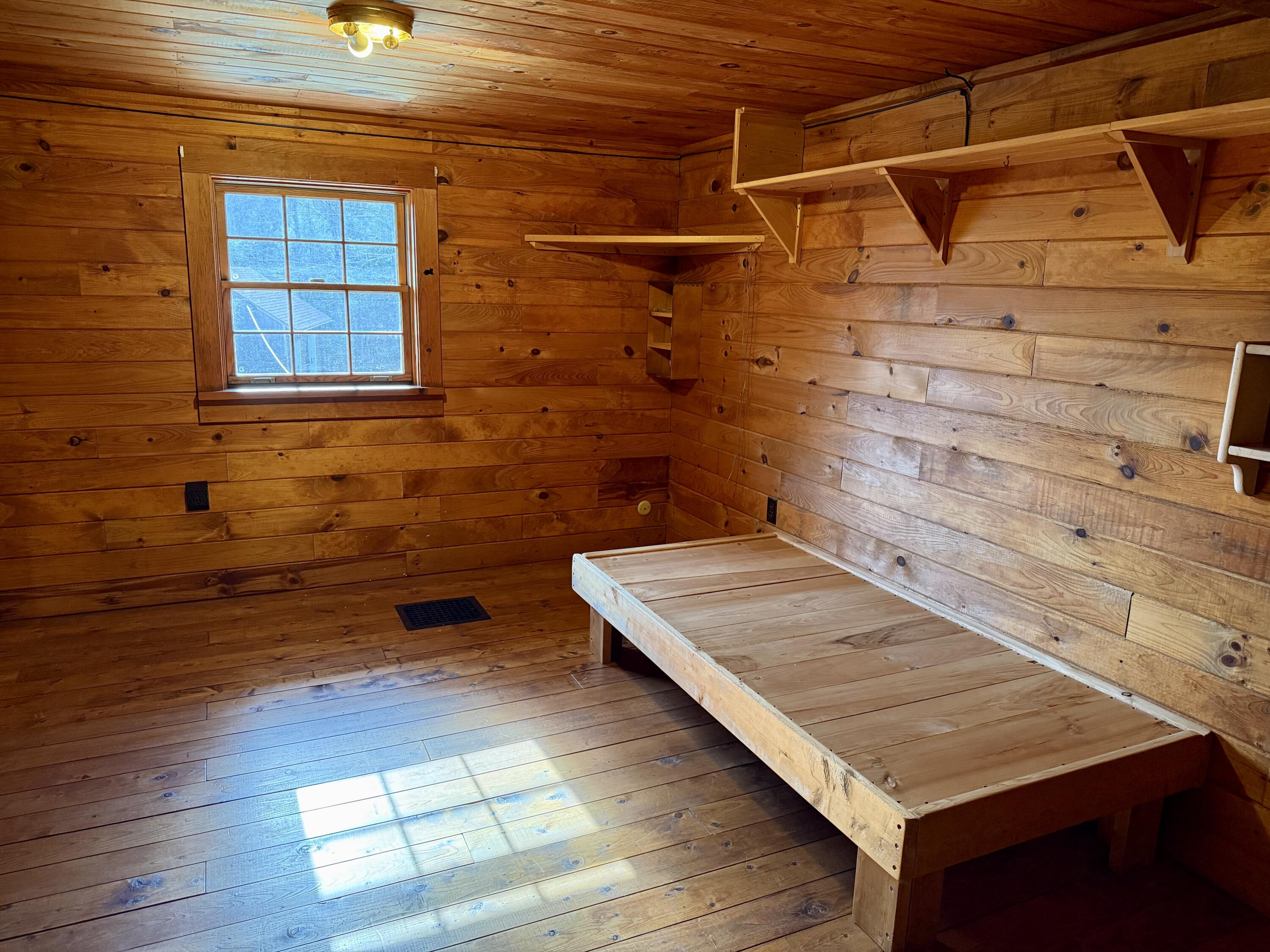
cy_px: 476
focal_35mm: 24
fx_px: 881
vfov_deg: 56.8
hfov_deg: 71.6
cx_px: 635
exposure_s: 1/60
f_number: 1.78
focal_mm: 6.76
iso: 400
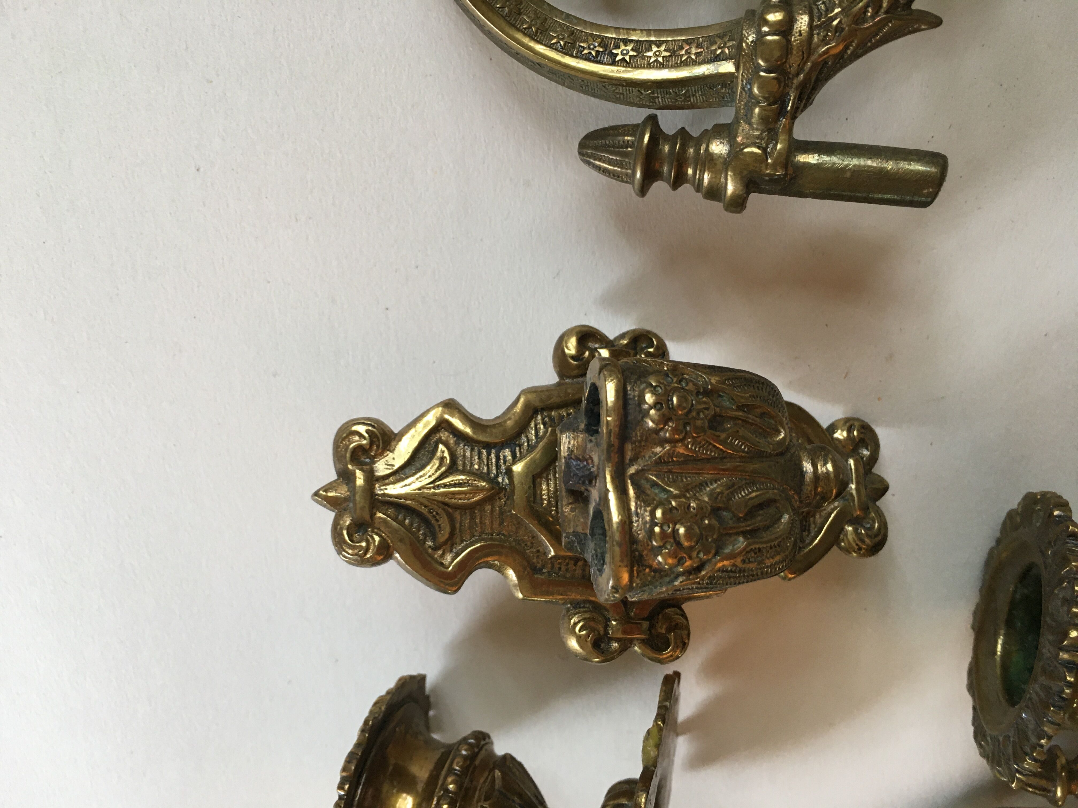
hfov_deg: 61.7
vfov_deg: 48.2
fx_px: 903
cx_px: 539
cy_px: 404
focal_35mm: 29
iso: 64
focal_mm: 4.15
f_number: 2.2
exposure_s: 1/33
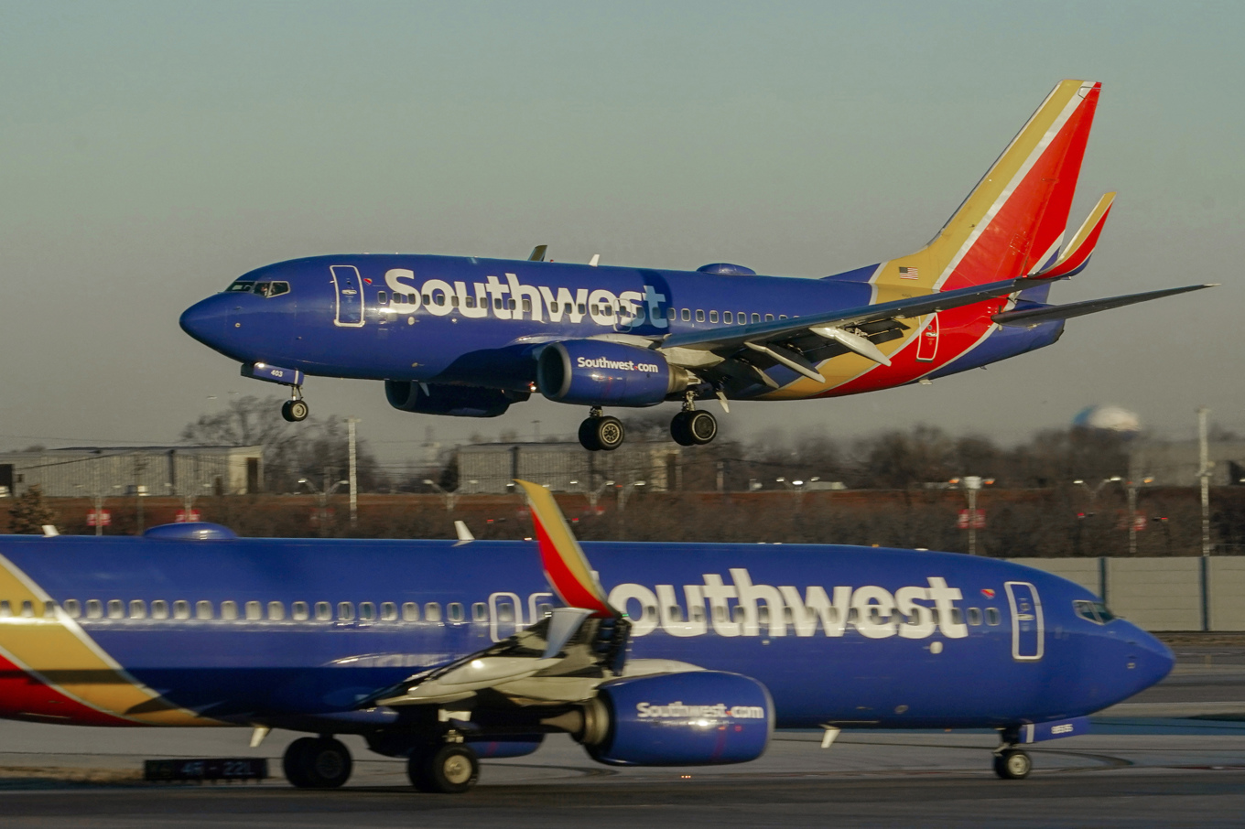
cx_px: 622
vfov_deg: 6.9
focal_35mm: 200
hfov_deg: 10.3
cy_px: 414
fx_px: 6915
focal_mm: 200
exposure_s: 1/250
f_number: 13
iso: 640
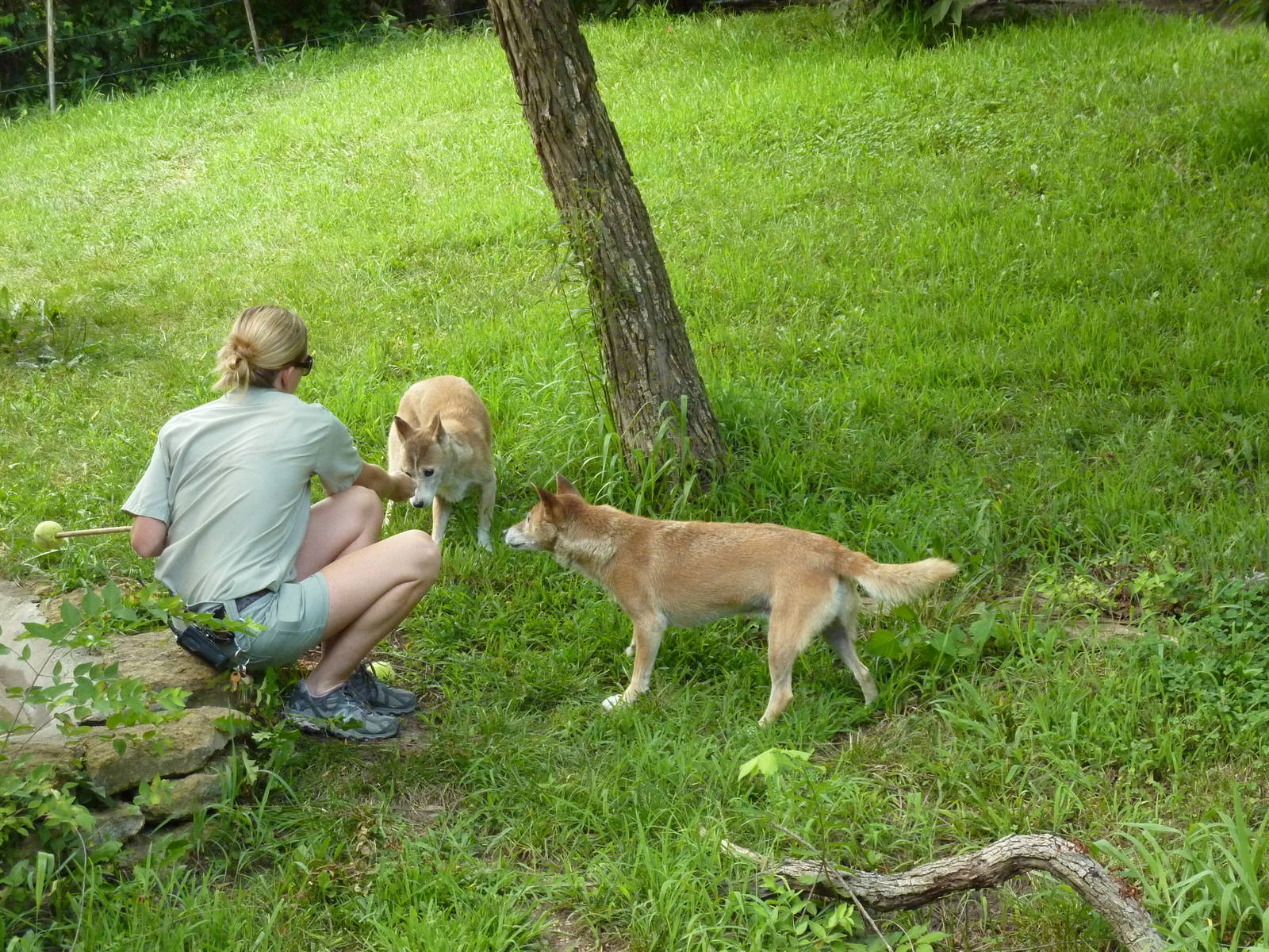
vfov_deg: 16.4
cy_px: 476
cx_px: 634
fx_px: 3299
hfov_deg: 21.8
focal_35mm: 90
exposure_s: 1/250
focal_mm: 14.7
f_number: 4.3
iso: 400
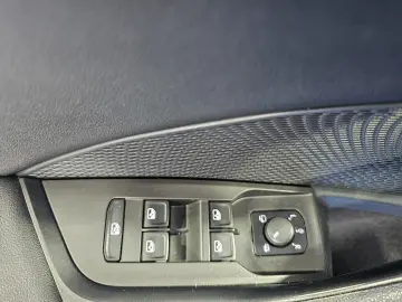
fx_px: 267
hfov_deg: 73.9
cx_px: 201
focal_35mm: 23
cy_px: 151
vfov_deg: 58.9
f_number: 1.7
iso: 640
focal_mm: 6.3
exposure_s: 1/25
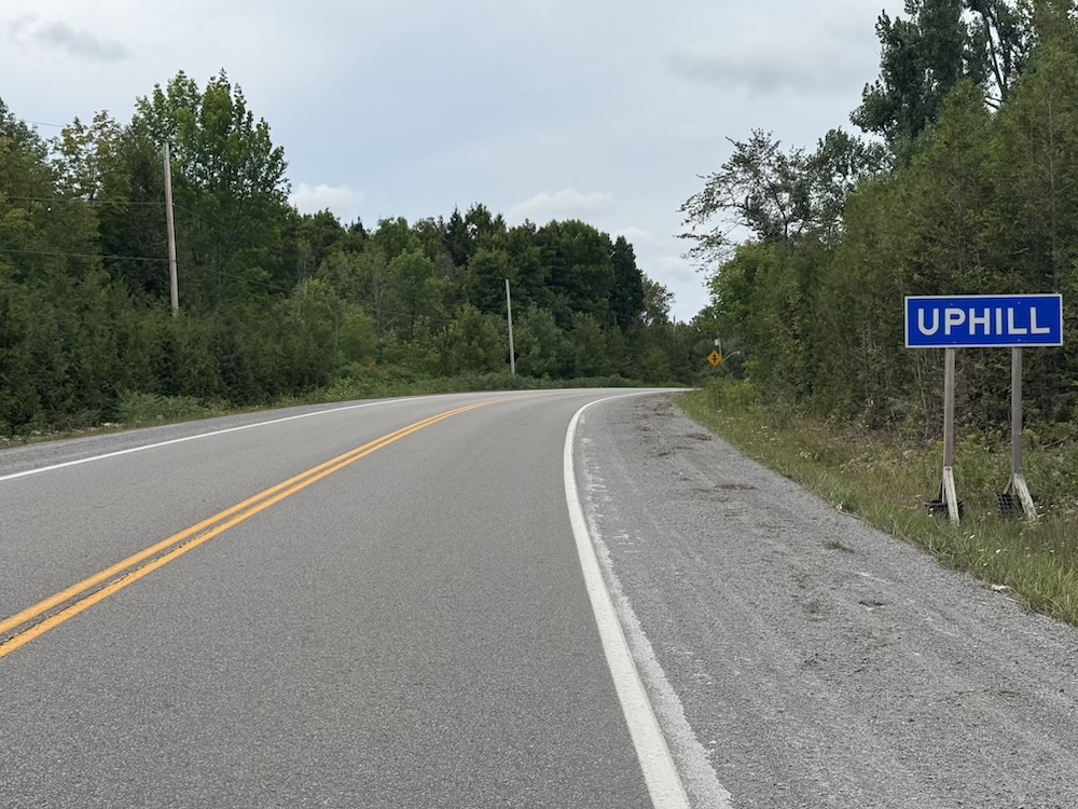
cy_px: 404
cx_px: 539
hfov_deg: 39.7
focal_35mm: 48
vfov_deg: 30.3
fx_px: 1495
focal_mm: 6.76
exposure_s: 1/5376
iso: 64
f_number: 1.78
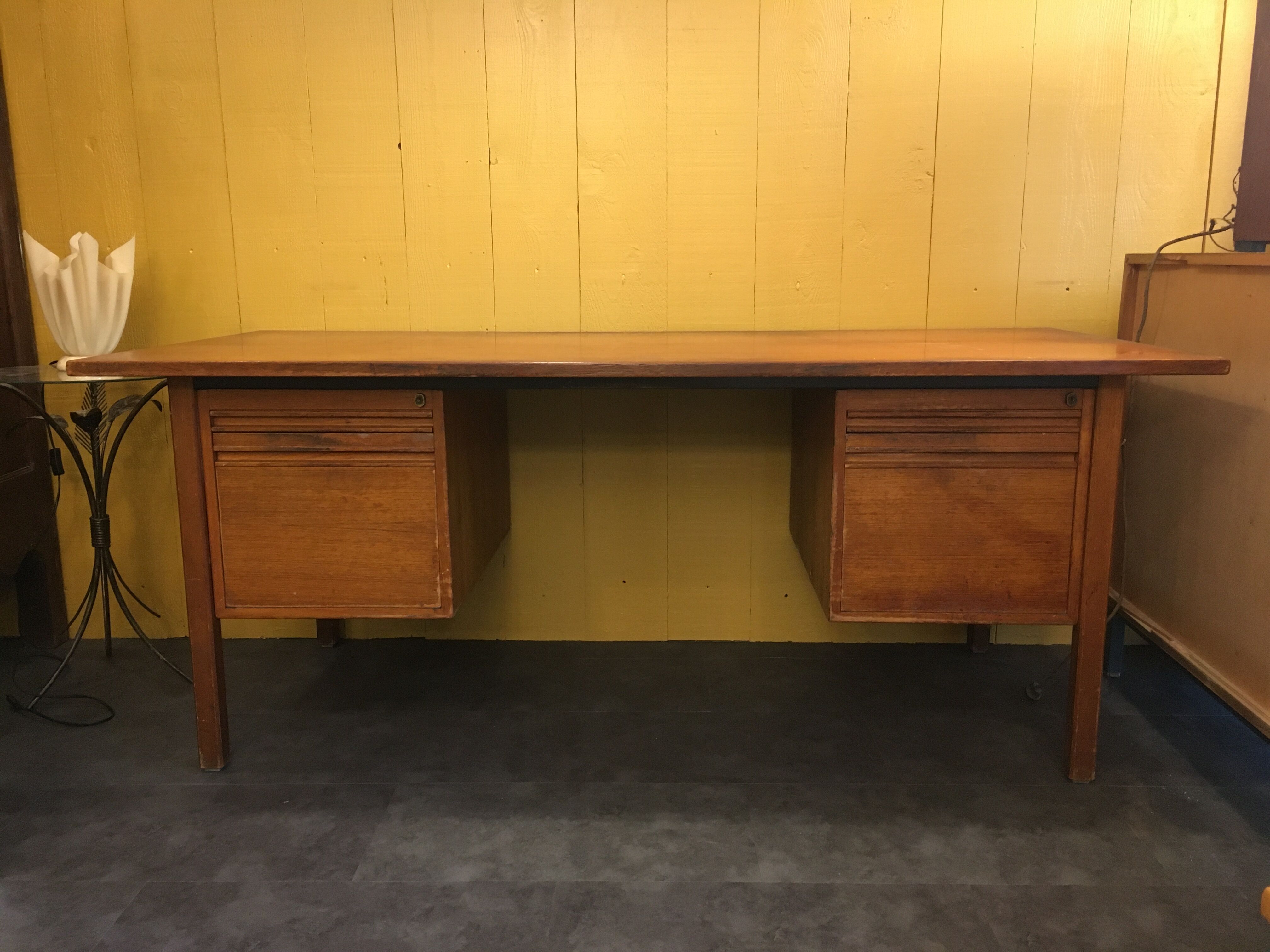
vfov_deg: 48.2
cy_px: 476
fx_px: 1064
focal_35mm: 29
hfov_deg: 61.7
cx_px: 635
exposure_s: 1/33
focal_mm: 4.15
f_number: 2.2
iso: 250
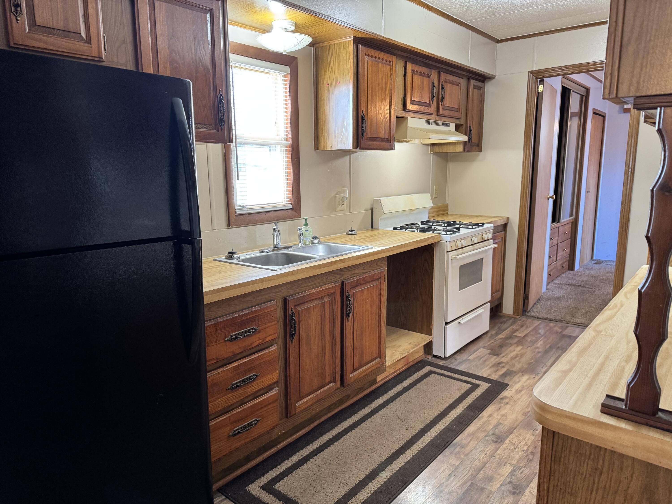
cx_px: 336
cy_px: 252
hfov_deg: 71.6
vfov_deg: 56.8
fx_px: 466
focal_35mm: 24
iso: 320
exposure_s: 1/60
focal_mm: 6.76
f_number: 1.78
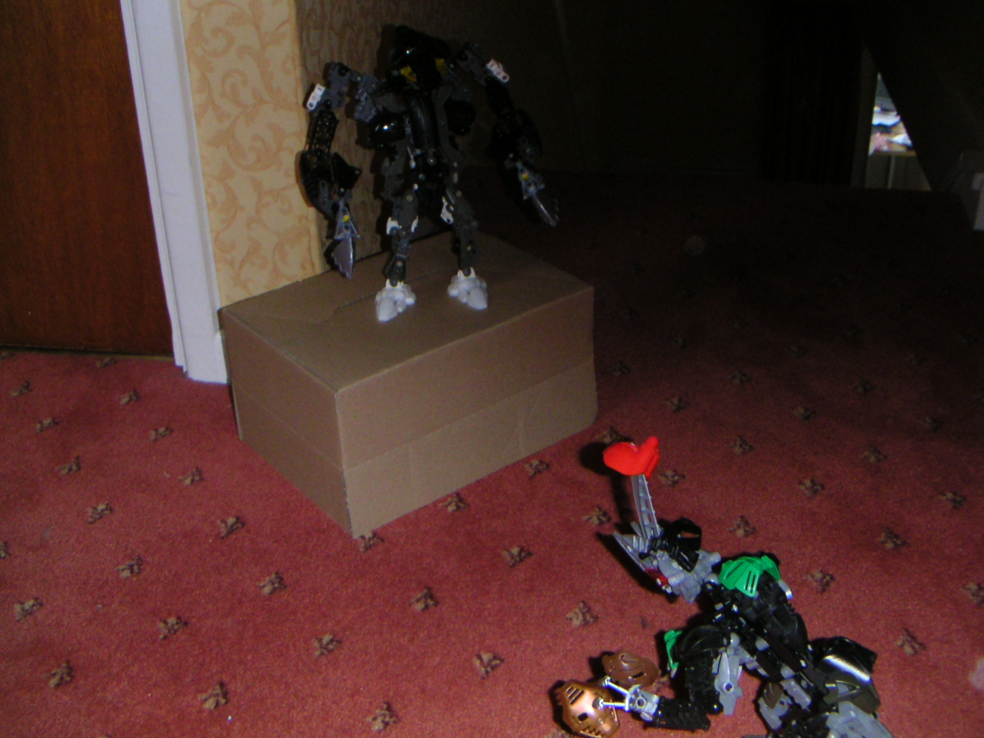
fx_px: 1109
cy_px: 369
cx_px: 492
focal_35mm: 39
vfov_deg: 36.8
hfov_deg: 47.9
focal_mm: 5.1
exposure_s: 1/45
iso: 200
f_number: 6.7
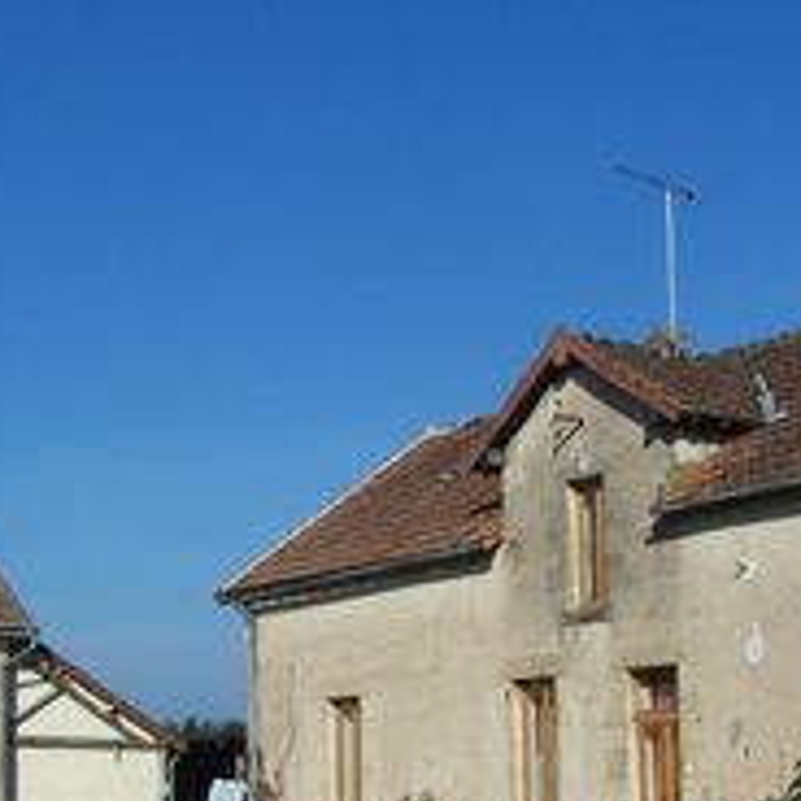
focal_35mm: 73
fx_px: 1911
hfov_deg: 23.7
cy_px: 509
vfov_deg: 23.6
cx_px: 353
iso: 80
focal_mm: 6.3
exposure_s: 1/1000
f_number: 4
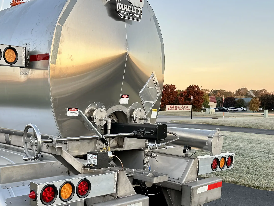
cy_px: 148
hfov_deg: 41.2
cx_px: 56
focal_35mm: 44
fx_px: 348
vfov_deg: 32.4
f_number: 1.78
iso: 64
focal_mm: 6.86
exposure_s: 1/193
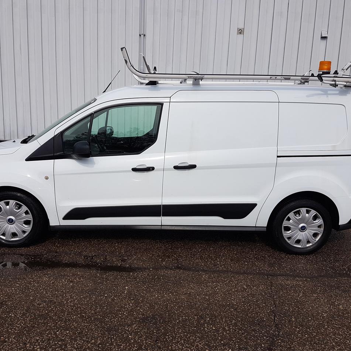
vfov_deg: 52.5
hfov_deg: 52.5
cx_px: 165
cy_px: 175
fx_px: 356
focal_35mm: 31
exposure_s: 1/4192
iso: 40
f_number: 1.7
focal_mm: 4.2
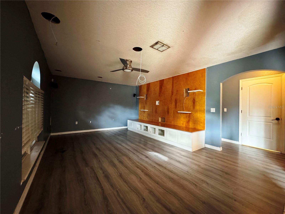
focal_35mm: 14
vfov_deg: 85.7
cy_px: 107
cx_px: 142
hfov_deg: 102.1
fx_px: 115
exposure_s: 1/30
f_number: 2.2
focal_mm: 2.22
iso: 1250
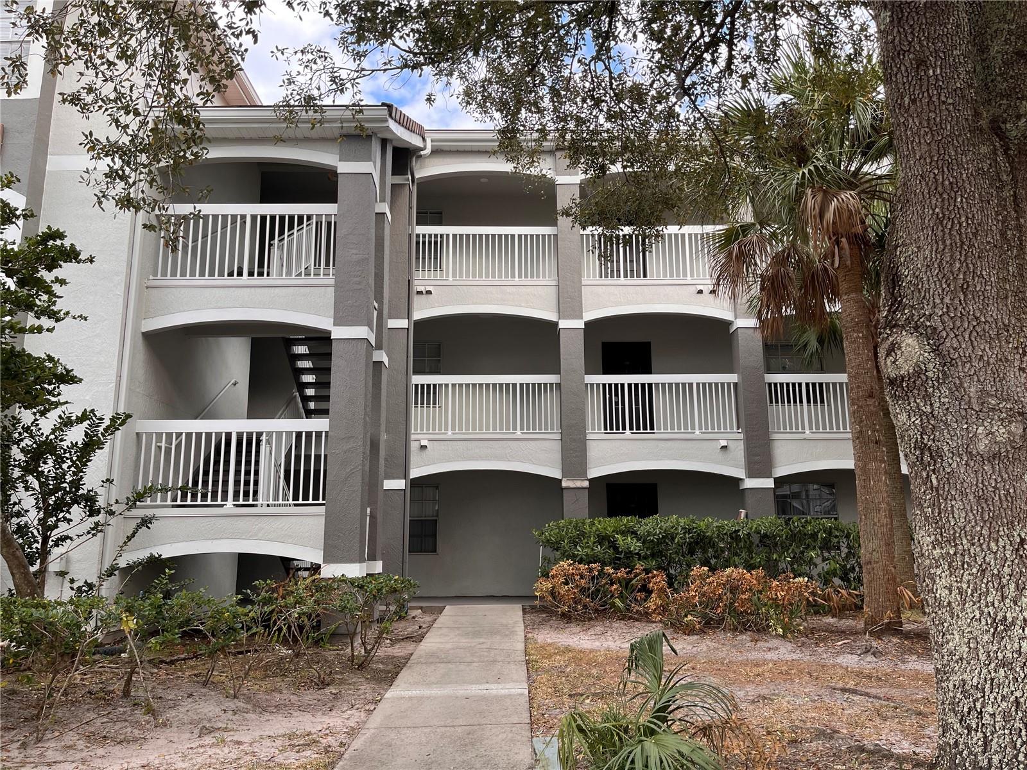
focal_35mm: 26
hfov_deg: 67.3
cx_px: 514
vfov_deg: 53.1
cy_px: 385
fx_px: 771
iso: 50
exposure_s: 1/445
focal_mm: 5.1
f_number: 1.6
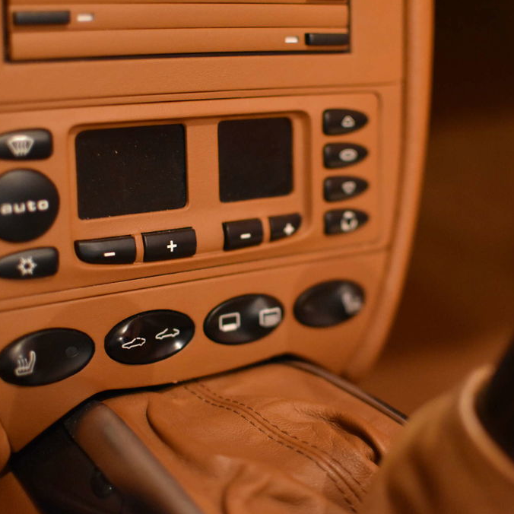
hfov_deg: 25.4
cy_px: 257
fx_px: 1136
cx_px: 329
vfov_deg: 25.5
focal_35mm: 68
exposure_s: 1/60
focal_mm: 35
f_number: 1.8
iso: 3200
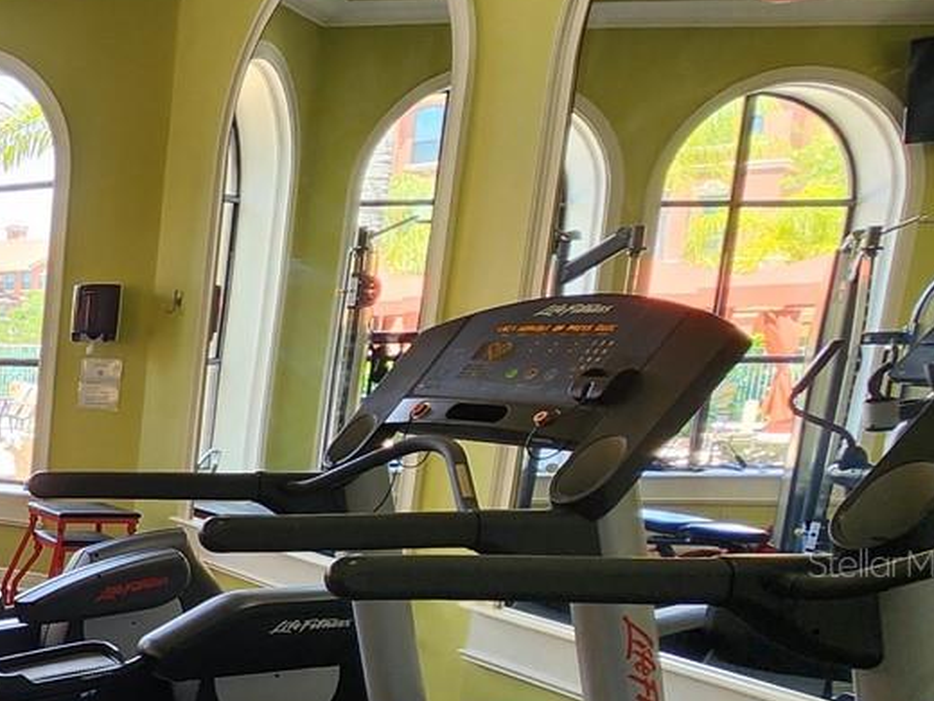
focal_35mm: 40
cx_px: -460
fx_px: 1079
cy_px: 563
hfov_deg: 29.2
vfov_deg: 34.8
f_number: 2.2
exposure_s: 1/60
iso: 50
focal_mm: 2.2
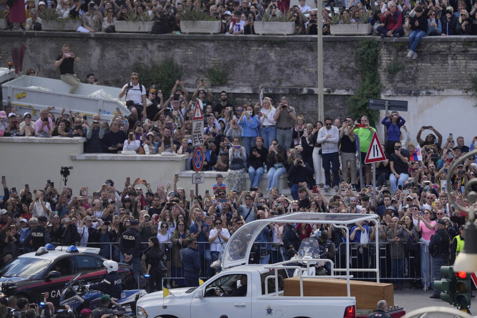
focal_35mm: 600
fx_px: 7948
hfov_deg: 3.4
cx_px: 238
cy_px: 159
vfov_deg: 2.3
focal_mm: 600
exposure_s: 1/800
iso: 400
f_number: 5.6
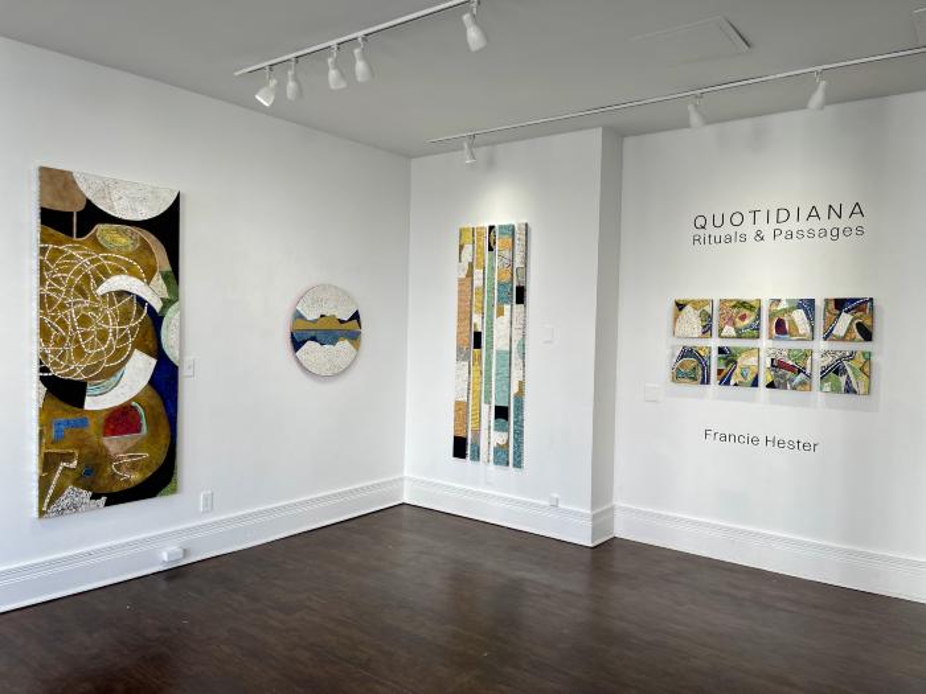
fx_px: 669
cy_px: 347
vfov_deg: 54.9
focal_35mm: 25
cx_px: 463
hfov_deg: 69.4
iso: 32
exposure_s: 1/123
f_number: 1.6
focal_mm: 5.1
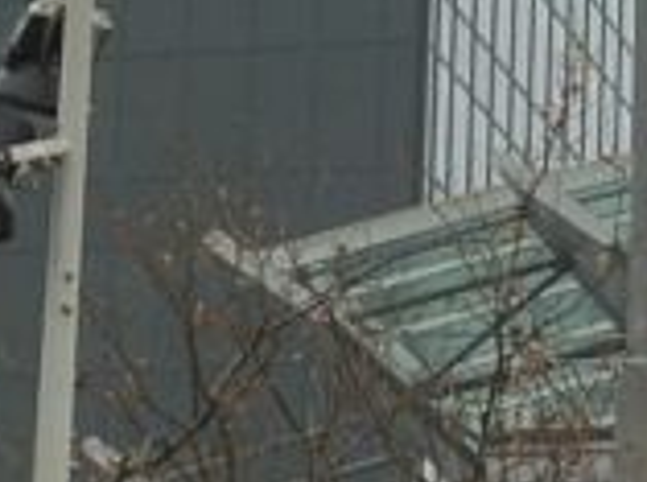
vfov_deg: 4.7
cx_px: 1121
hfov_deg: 6.4
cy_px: 1172
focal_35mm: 306
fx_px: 5706
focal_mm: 8.5
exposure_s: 1/80
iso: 100
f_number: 4.2
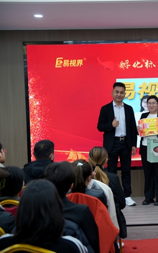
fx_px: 510
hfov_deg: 16.9
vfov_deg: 27.9
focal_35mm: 74
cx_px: 183
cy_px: 126
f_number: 2.8
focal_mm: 48
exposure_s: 1/50
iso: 160
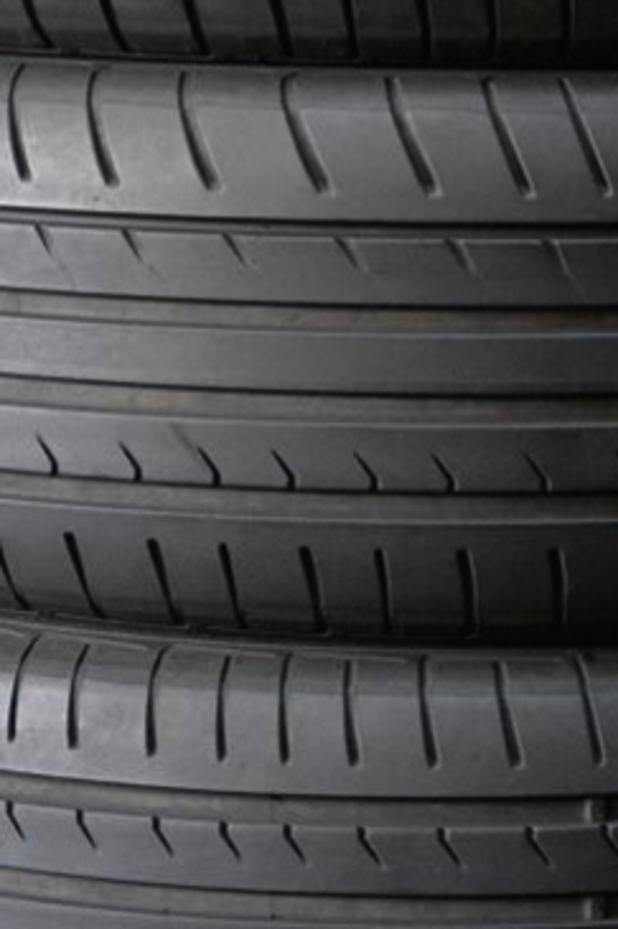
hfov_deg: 7.7
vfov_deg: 11.4
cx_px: 437
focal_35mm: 179
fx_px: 4613
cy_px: 36
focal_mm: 46
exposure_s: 1/15
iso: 3200
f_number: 5.3
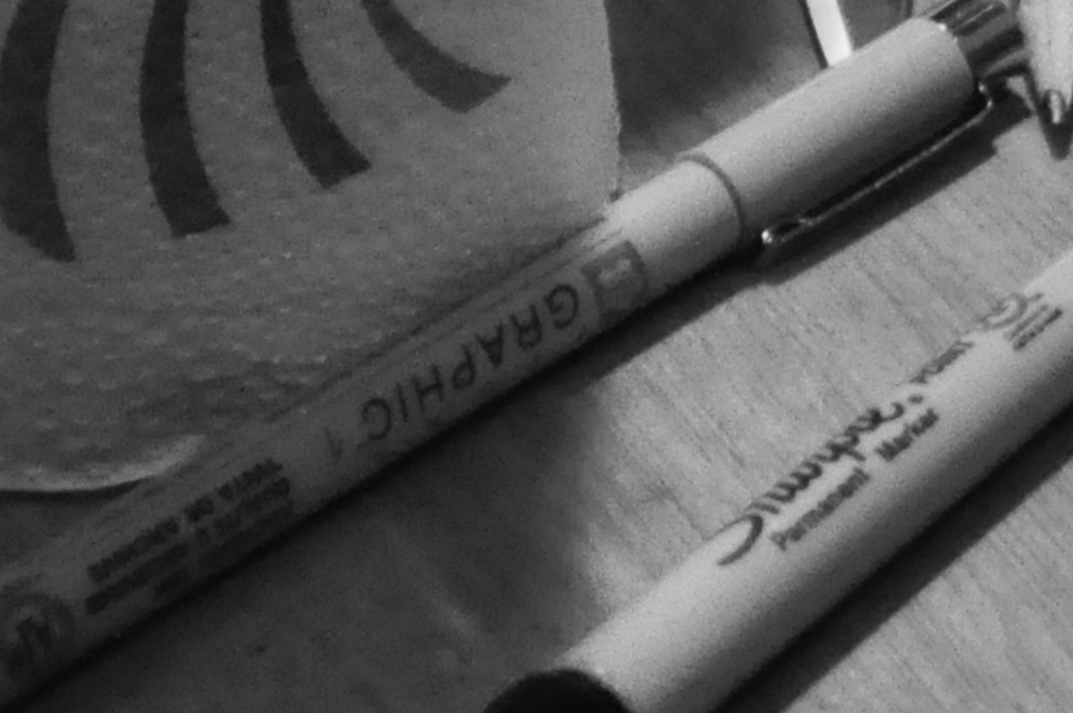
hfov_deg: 5.0
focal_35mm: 404
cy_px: -836
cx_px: 2182
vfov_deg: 3.4
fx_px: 12029
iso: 3200
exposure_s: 1/100
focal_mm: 50
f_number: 5.6
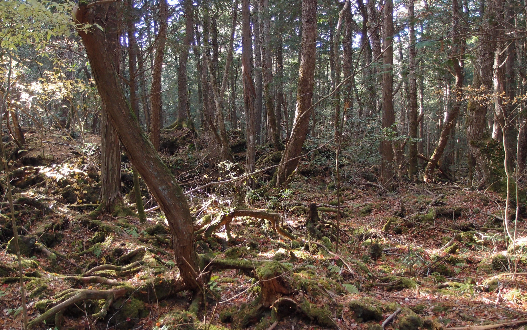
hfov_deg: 62.9
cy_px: 188
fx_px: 431
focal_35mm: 30
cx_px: 261
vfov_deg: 41.7
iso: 160
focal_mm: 6
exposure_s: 1/60
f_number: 1.8
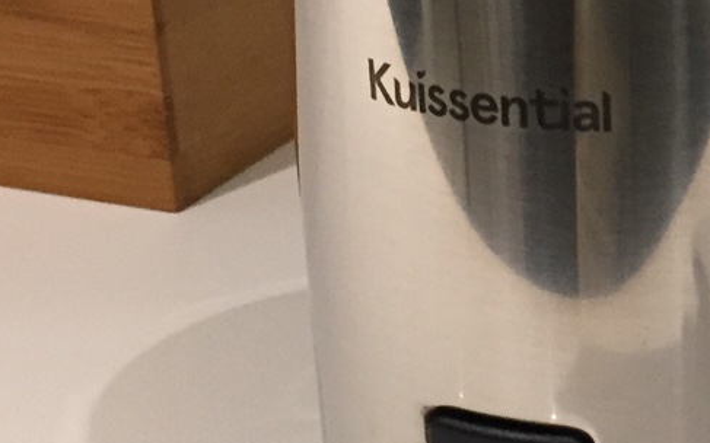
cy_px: 249
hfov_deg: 19.1
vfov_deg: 12.7
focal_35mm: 103
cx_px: 850
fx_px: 1992
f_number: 2.2
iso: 160
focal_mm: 4.15
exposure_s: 1/30
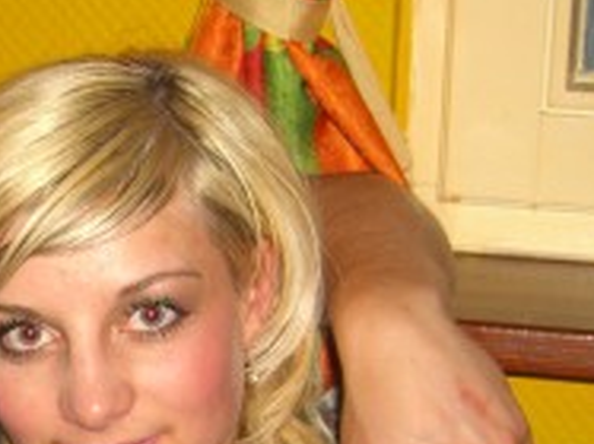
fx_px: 2092
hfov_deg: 15.8
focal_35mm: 122
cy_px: 539
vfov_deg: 11.9
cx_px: -35
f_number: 2.8
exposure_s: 1/60
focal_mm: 7.9
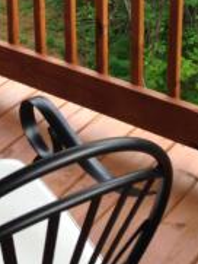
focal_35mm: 91
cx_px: -55
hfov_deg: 15.5
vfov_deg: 20.4
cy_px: -36
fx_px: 693
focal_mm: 4.12
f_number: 2.4
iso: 80
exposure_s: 1/120
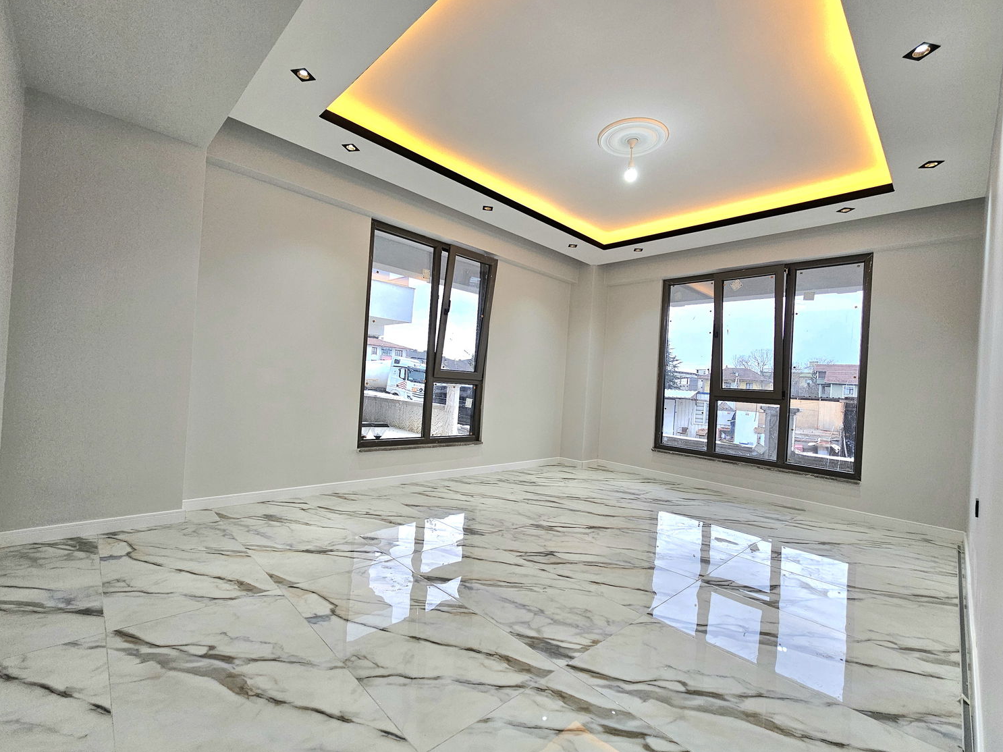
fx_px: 406
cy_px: 392
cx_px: 506
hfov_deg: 102.1
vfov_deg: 85.6
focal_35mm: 14
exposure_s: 1/50.3
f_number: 2.2
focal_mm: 2.2
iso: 80
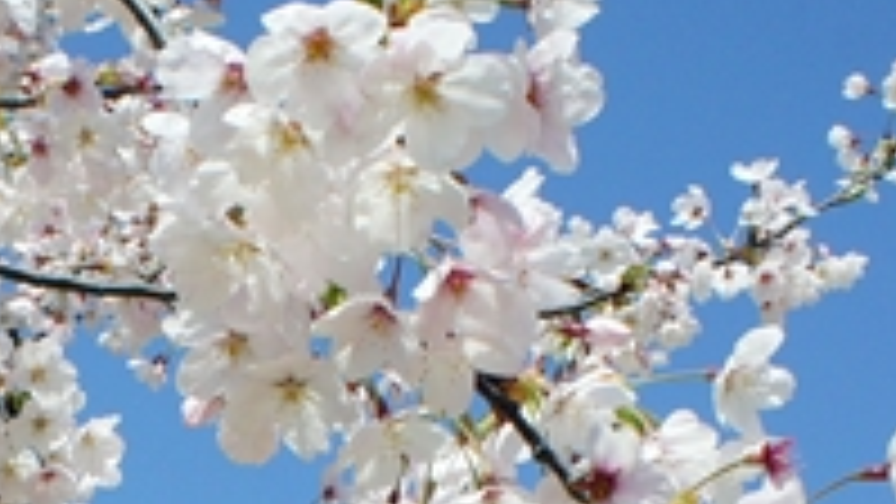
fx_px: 2400
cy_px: 860
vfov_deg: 11.3
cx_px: 77
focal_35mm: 101
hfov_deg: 20.7
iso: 200
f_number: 11
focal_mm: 16
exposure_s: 1/320
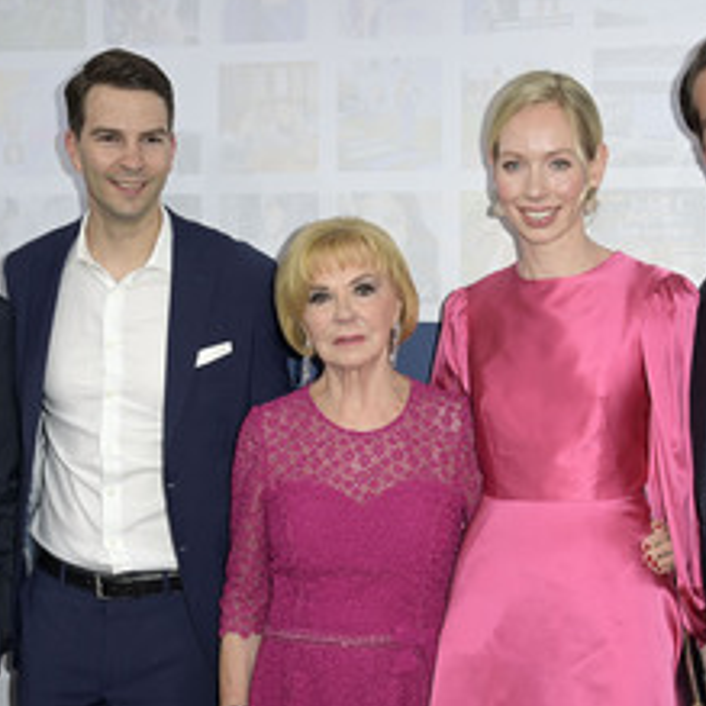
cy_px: 442
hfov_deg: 22.5
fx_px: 1777
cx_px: 369
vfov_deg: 22.4
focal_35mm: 77
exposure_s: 1/250
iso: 400
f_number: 7.1
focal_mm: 44
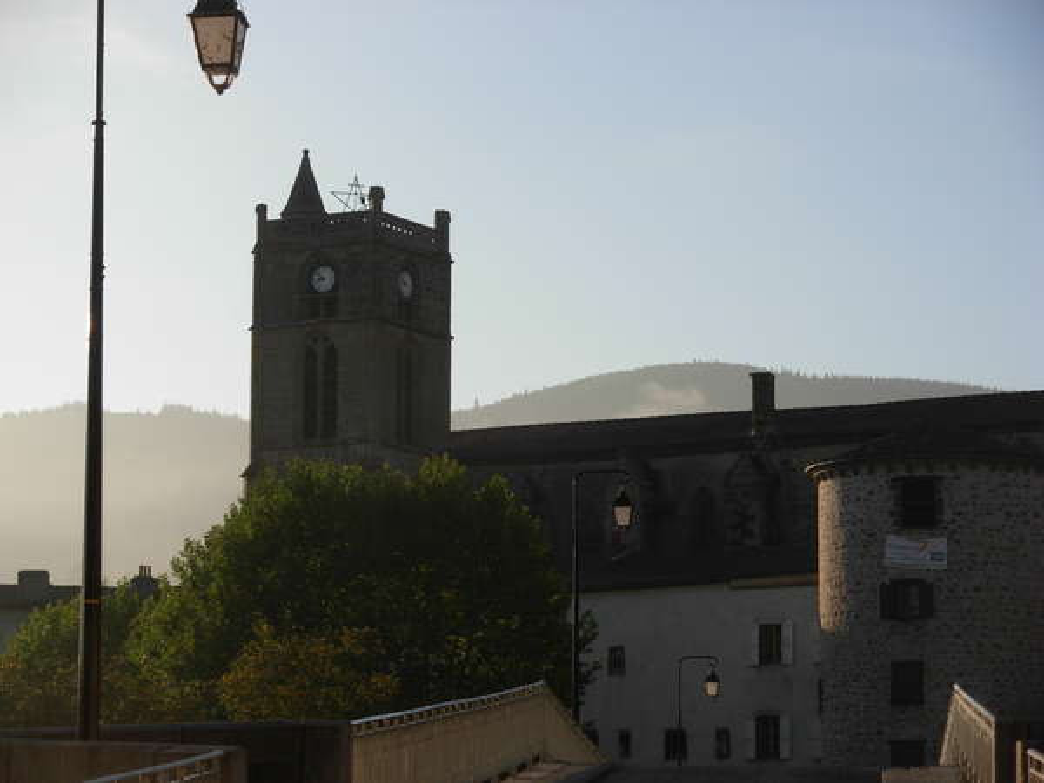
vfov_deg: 14.2
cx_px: 522
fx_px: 3137
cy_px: 392
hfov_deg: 18.9
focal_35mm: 104
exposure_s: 1/813
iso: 79
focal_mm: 17.2
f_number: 4
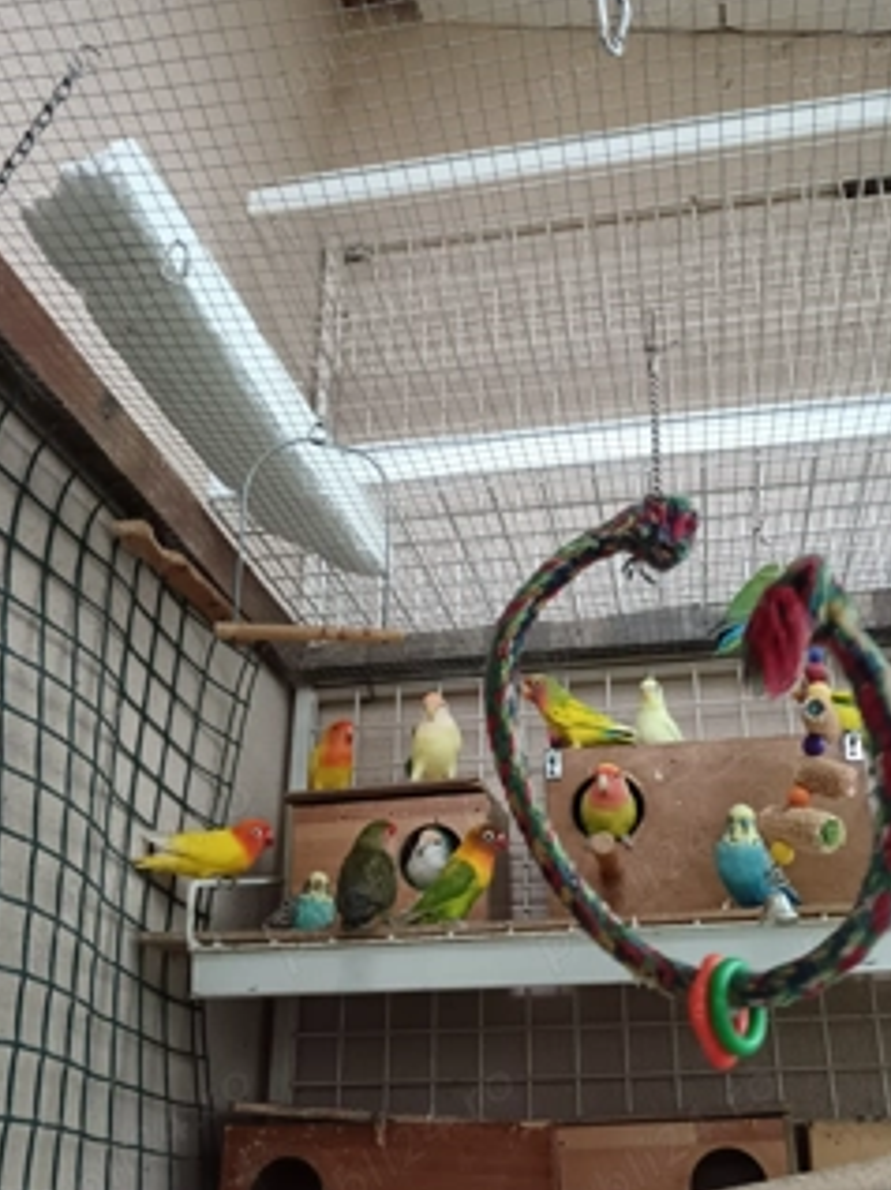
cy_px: 647
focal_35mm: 34
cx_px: 524
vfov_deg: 53.9
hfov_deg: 41.6
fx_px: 1168
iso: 2841
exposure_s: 1/100
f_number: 1.9
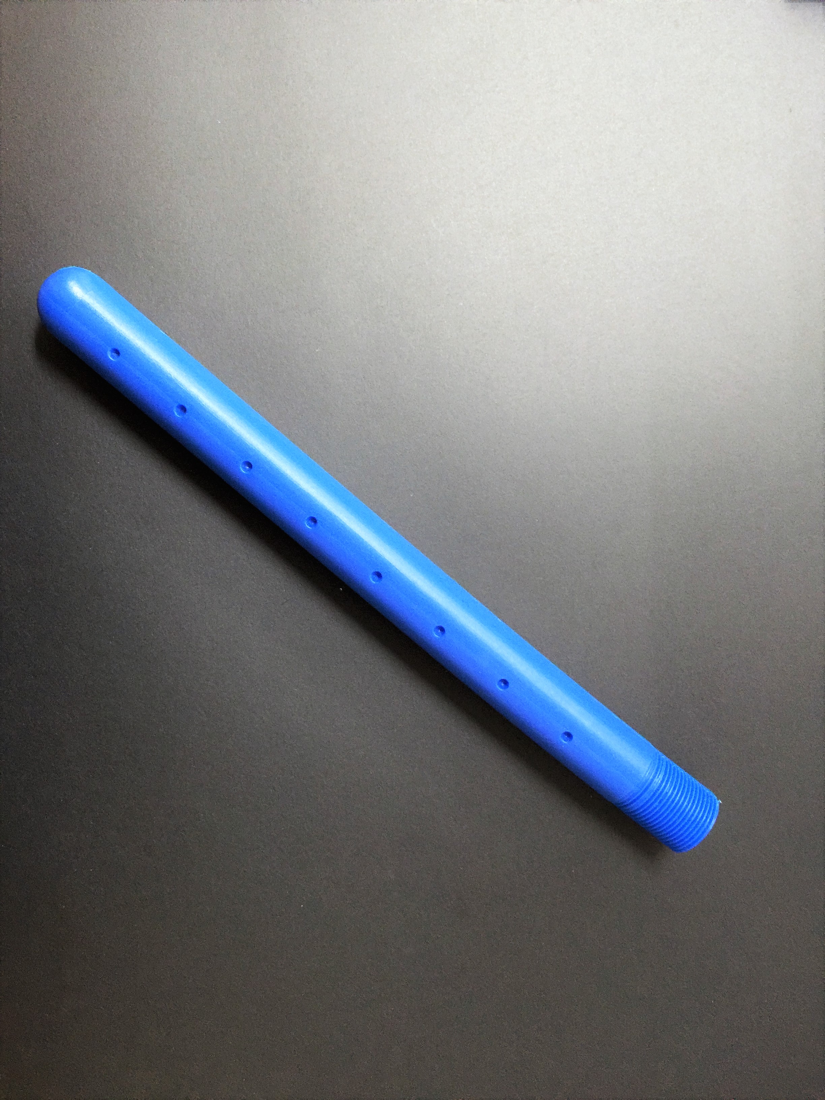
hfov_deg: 48.2
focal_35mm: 29
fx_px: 922
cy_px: 550
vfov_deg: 61.7
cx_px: 412
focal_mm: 4.15
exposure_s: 1/4
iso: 100
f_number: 2.2
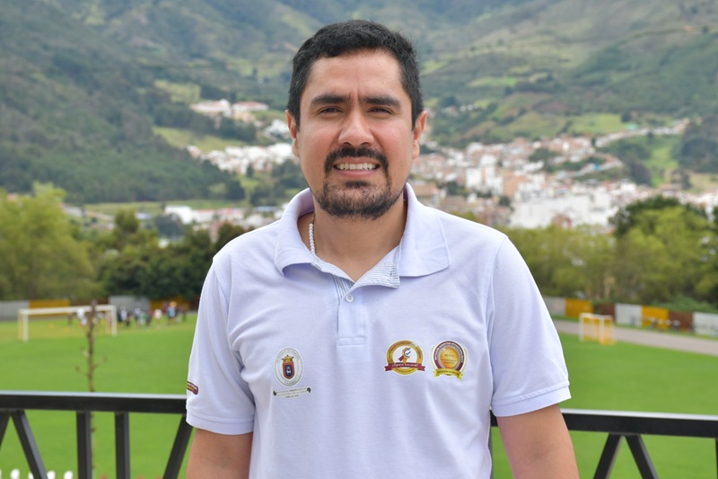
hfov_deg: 20.4
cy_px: 240
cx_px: 359
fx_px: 1994
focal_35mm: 100
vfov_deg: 13.7
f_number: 8
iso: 110
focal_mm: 50
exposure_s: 1/250
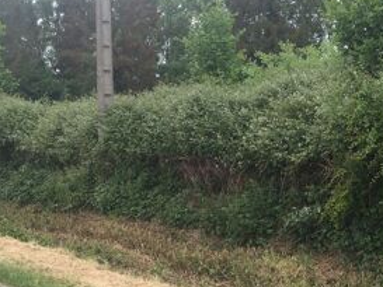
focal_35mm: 51
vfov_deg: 28.4
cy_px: 189
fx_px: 565
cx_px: 222
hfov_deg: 37.4
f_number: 2.2
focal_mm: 4.15
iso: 32
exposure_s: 1/347
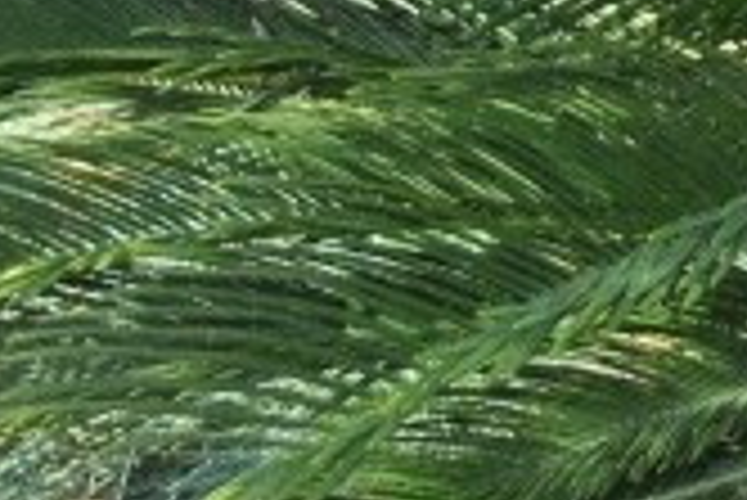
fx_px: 4735
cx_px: 1388
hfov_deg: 8.6
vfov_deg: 6.0
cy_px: -252
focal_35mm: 228
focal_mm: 22
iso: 100
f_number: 3.8
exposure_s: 1/160
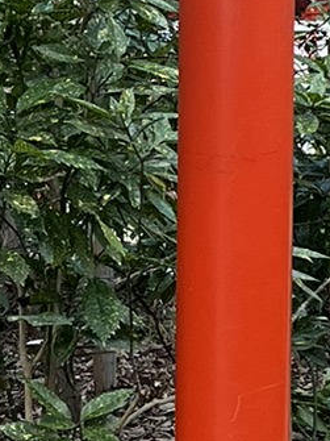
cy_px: 88
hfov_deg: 8.4
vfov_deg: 12.4
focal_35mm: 159
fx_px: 2022
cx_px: 859
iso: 125
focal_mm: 5.1
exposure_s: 1/121
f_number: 1.6
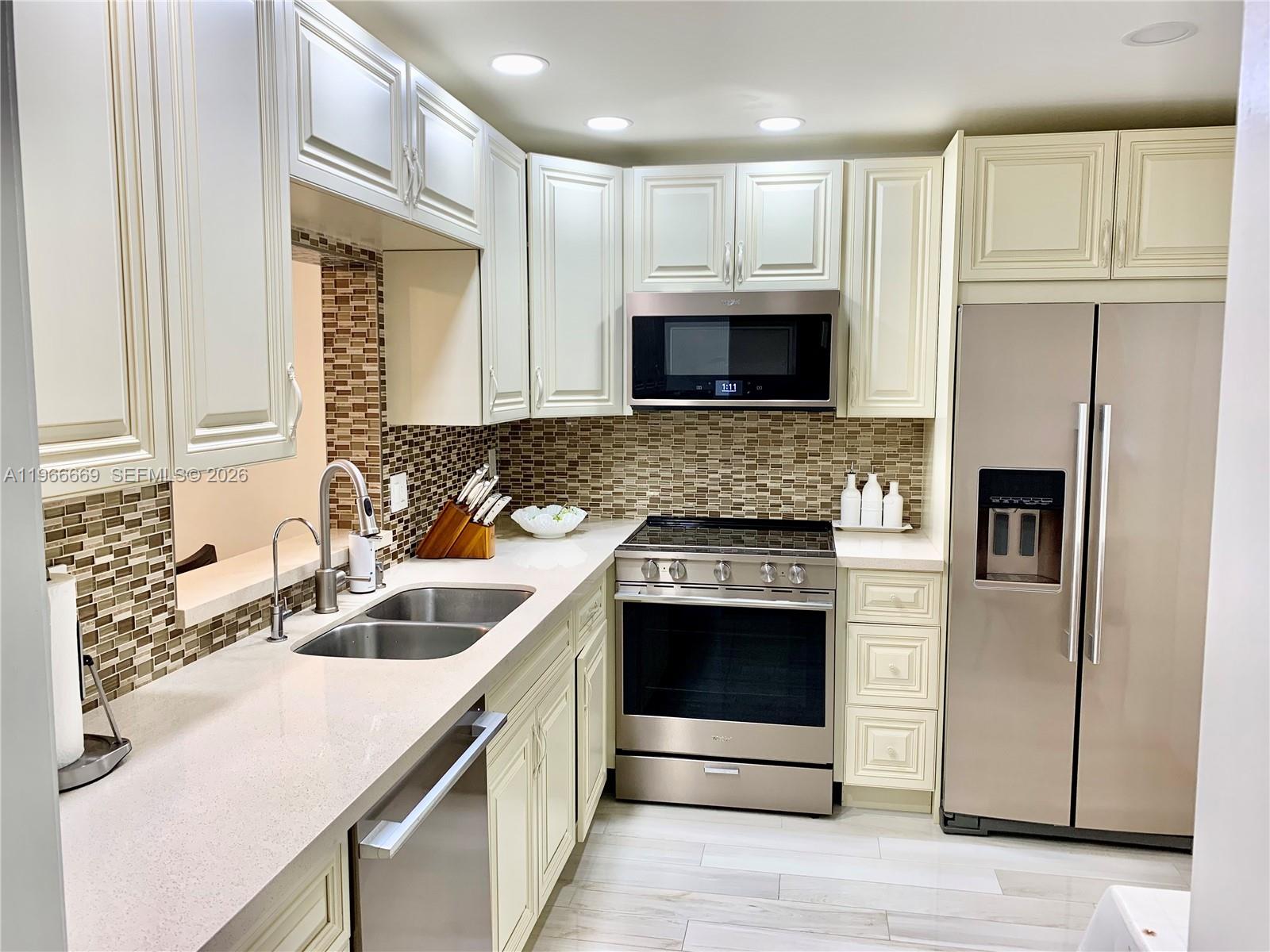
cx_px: 635
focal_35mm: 26
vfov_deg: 53.1
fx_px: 954
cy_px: 476
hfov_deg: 67.3
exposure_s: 1/120
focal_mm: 4.25
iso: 80
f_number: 1.8
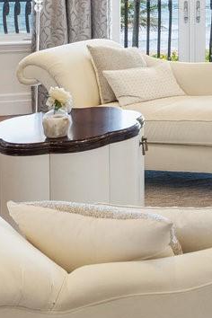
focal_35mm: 76
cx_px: 400
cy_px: -45
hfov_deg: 15.1
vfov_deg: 24.6
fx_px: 671
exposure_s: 1/4
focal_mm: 14
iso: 250
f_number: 7.1
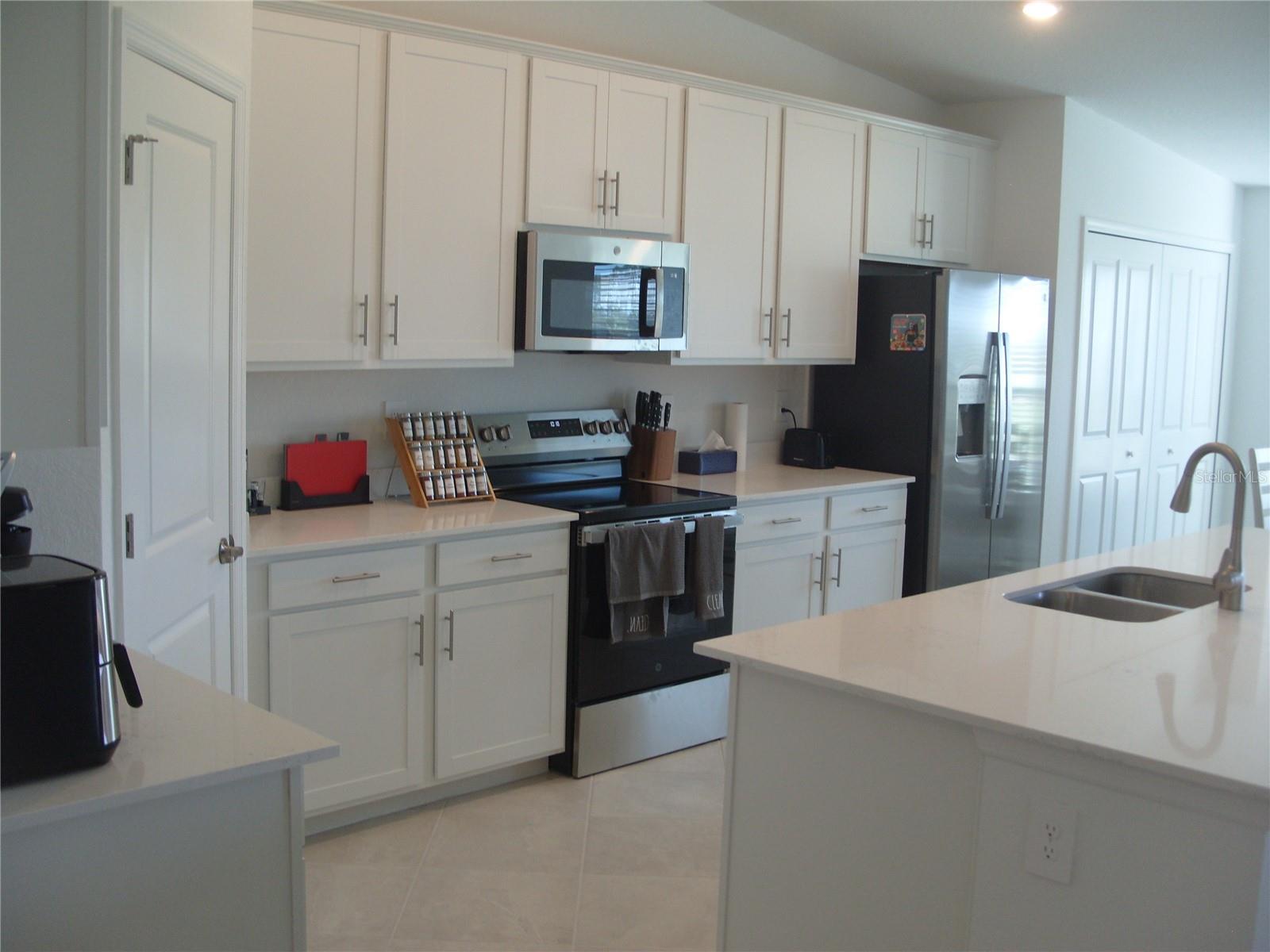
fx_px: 1284
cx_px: 635
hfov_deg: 52.6
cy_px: 476
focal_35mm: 35
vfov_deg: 40.7
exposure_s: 1/60
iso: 100
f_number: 2.8
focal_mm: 7.8
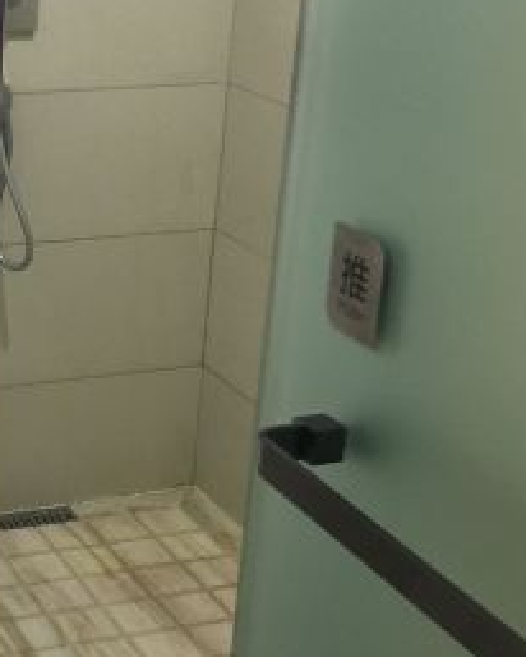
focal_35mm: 77
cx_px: -93
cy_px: 251
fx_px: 1497
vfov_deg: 24.7
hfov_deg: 18.9
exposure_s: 1/10
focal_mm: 4.15
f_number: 2.2
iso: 100
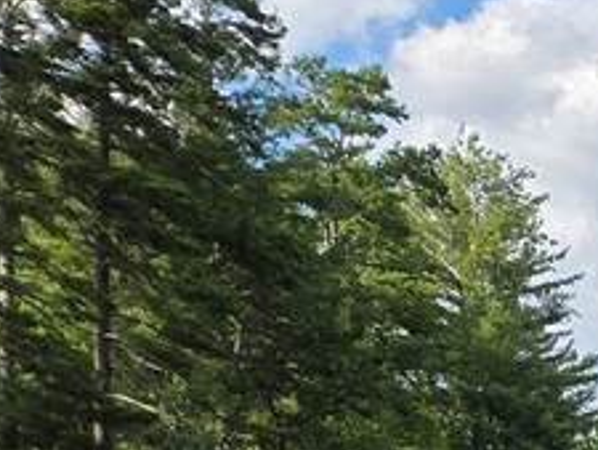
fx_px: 2264
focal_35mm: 131
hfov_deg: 11.9
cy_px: 1052
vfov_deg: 10.0
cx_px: 1488
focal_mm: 5.4
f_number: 1.8
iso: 25
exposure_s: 1/1064
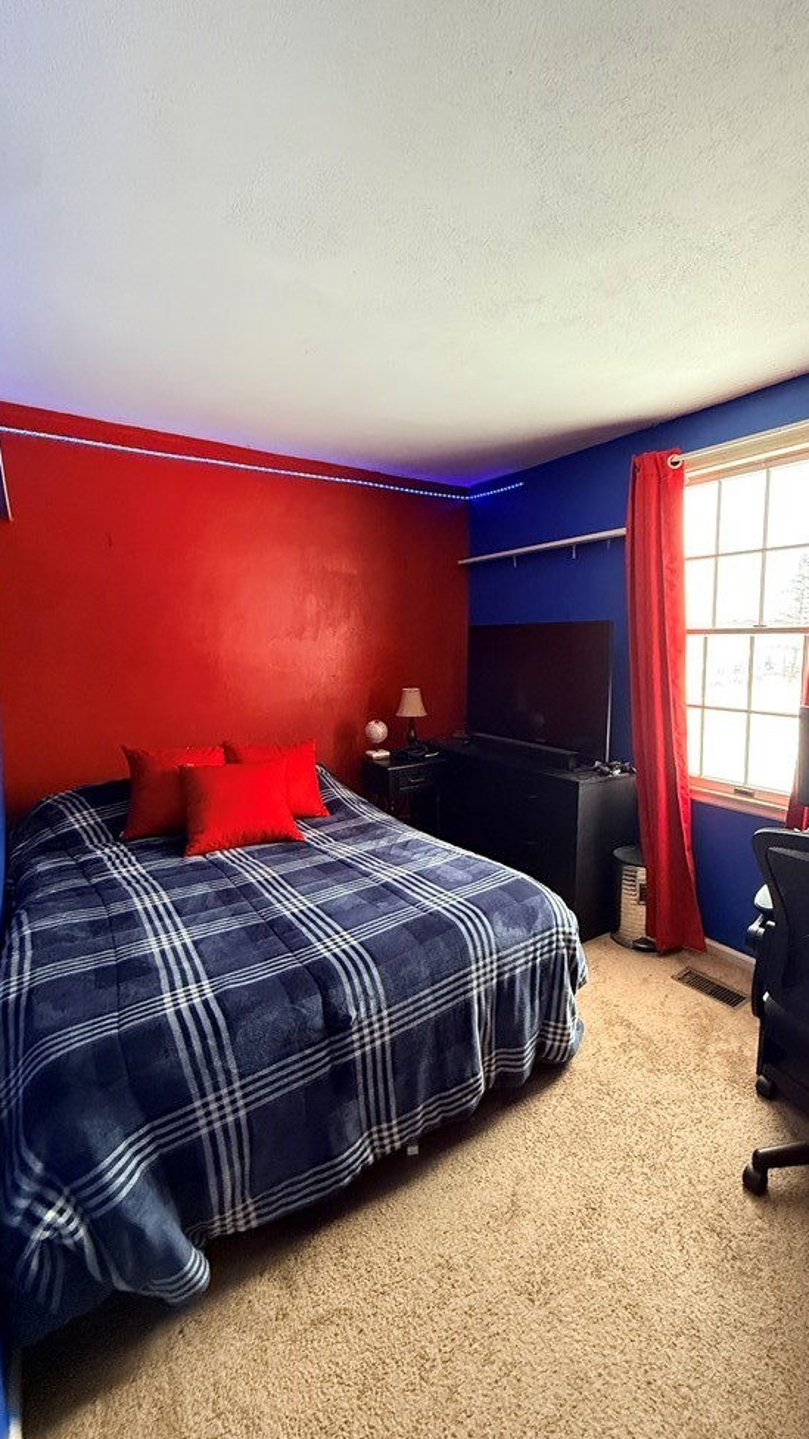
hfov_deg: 66.5
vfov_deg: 99.4
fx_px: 610
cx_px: 480
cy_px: 709
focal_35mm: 16
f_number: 2.2
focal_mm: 2.22
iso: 640
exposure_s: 1/52
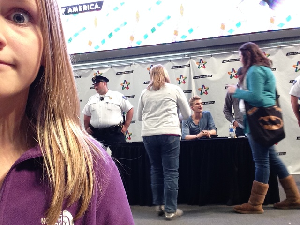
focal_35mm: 33
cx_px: 150
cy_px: 112
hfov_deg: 55.4
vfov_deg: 42.9
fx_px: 286
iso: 125
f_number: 2.4
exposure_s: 1/30
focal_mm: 2.15
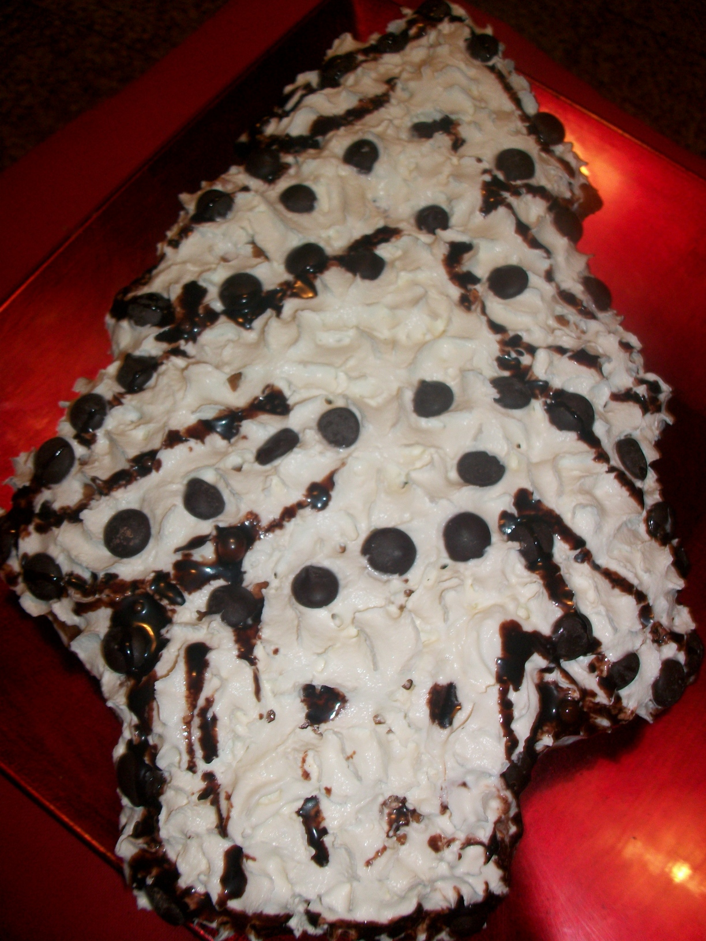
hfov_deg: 45.4
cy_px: 470
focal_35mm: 31
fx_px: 843
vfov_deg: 58.4
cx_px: 353
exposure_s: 1/40
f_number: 2.9
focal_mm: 5.7
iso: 125
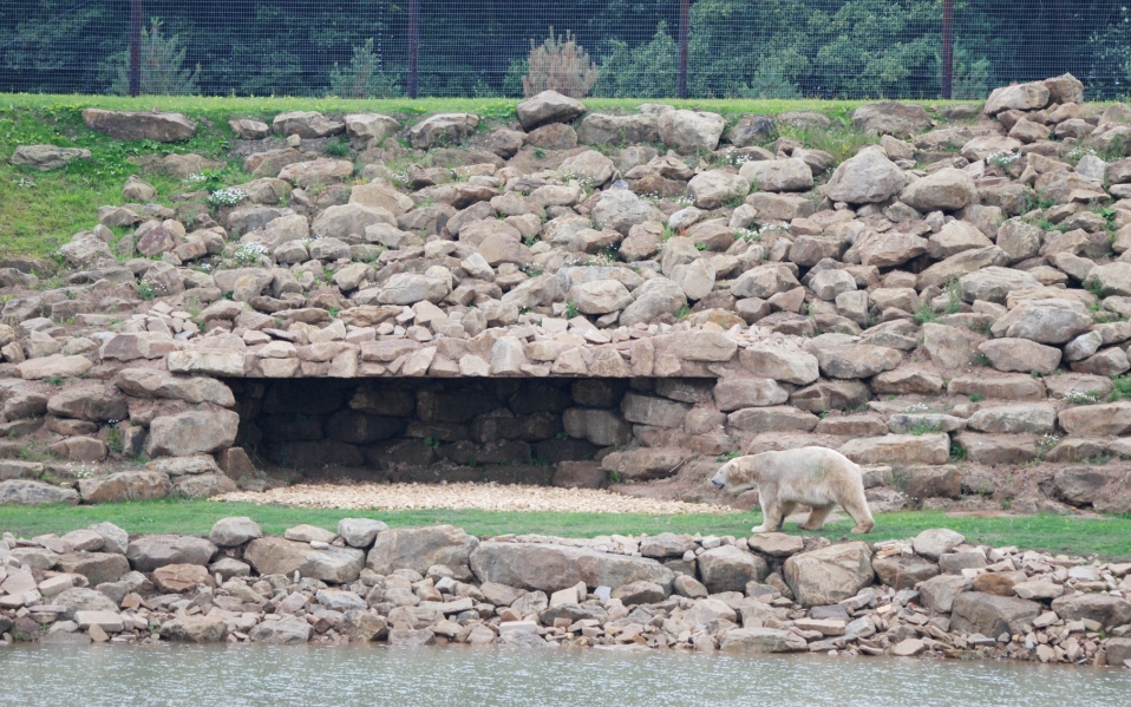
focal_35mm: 180
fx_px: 5549
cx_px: 599
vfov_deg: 7.3
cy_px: 305
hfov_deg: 11.6
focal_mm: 110
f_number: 4.5
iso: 200
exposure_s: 1/320
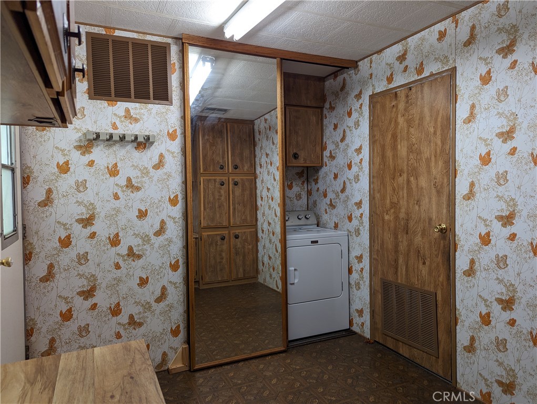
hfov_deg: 71.5
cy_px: 202
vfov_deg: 56.9
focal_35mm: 24
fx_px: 373
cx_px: 268
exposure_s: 1/24
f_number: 1.85
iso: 80
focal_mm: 6.81
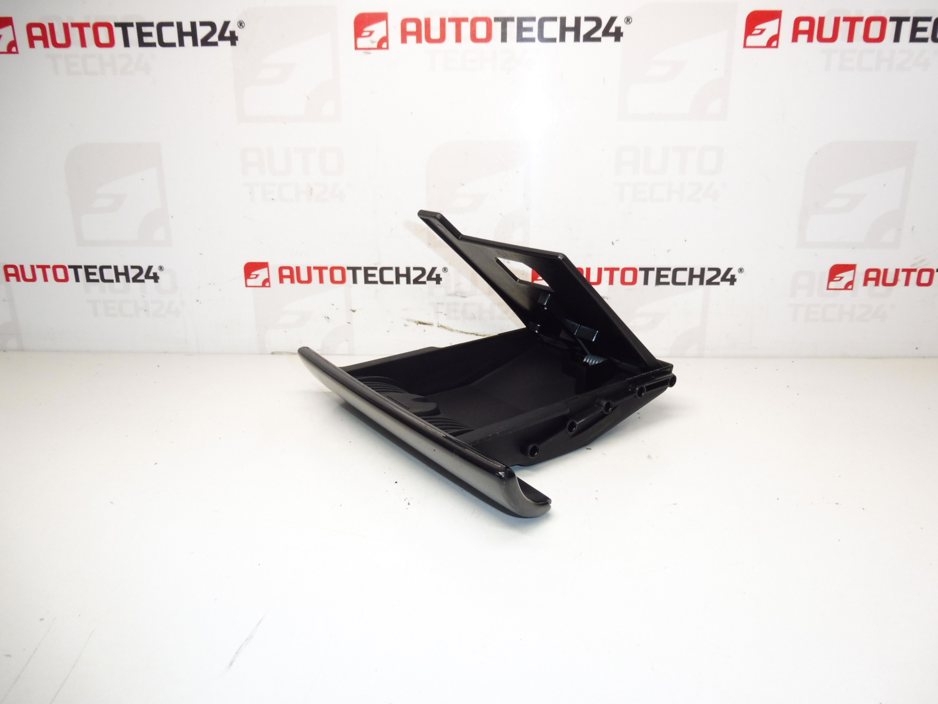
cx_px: 469
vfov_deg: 56.8
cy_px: 352
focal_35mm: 24
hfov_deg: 71.6
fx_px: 650
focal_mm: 4.3
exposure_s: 1/160
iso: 200
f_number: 3.5
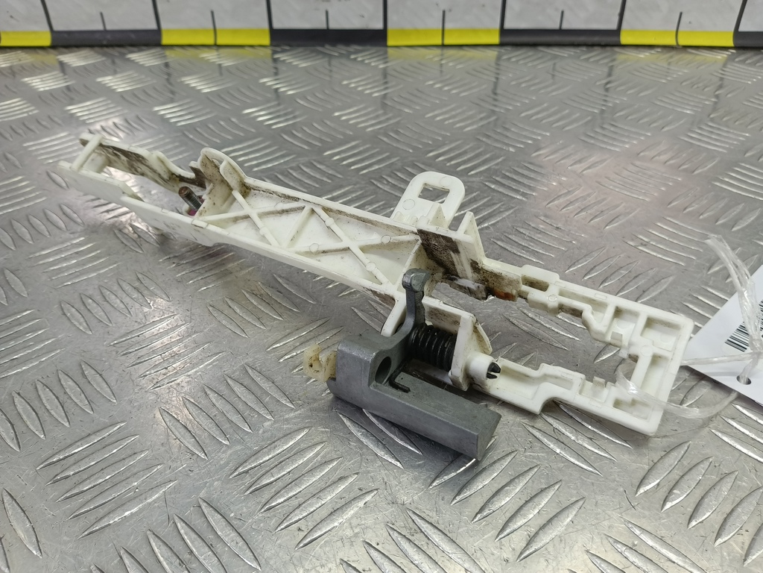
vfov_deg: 51.4
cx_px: 382
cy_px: 286
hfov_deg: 65.3
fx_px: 595
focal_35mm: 27
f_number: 1.6
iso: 108
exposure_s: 1/50
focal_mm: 4.11
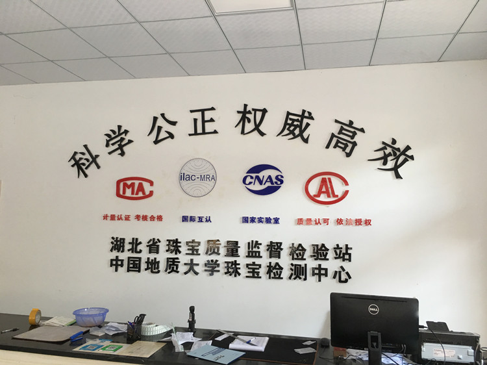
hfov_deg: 61.7
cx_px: 244
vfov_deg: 48.2
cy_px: 182
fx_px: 408
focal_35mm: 29
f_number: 2.2
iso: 40
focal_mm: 4.15
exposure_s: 1/17
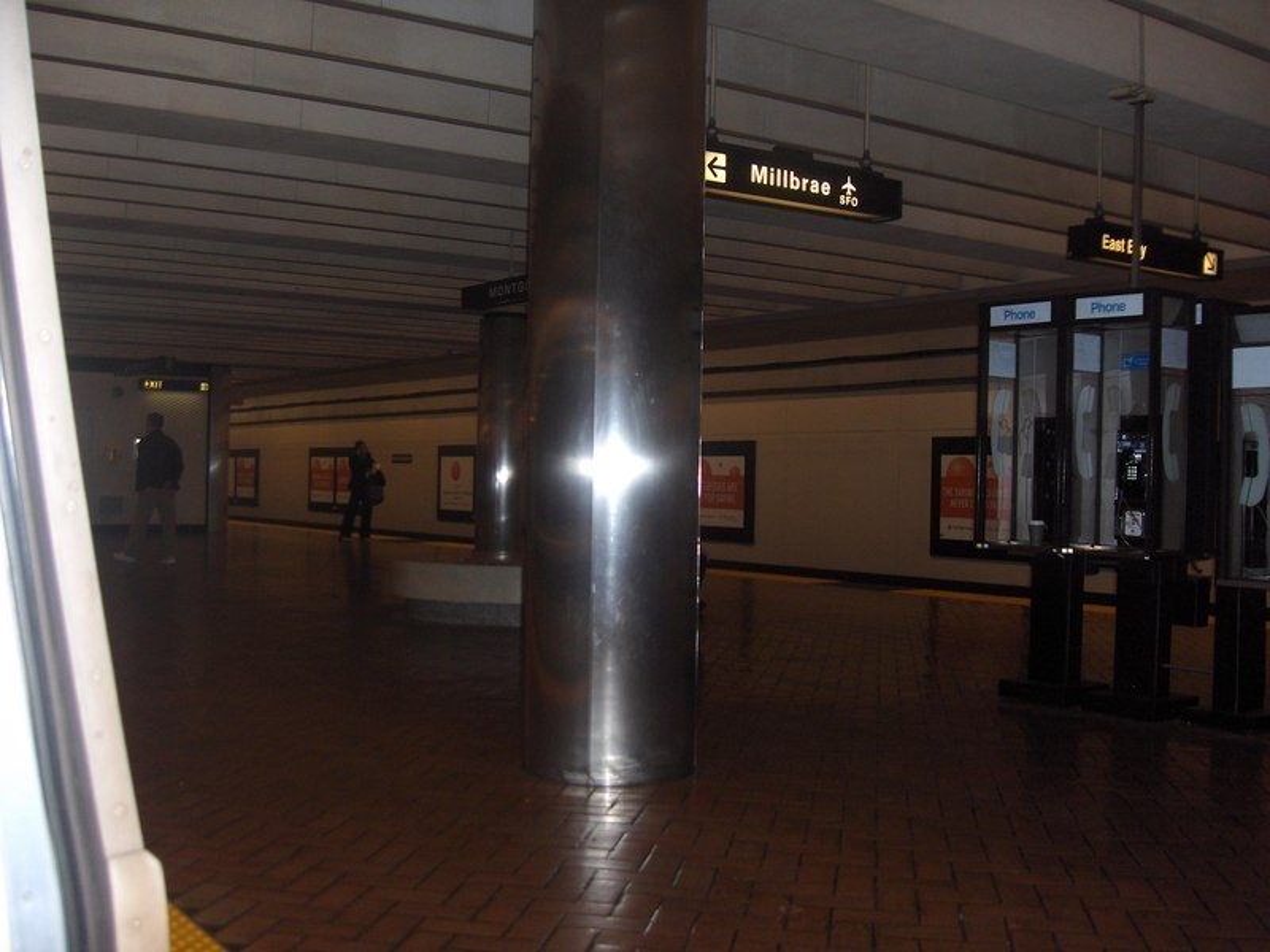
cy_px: 476
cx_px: 635
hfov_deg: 47.9
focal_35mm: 39
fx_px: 1431
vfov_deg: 36.8
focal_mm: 8
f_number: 2.8
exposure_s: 1/60
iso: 100
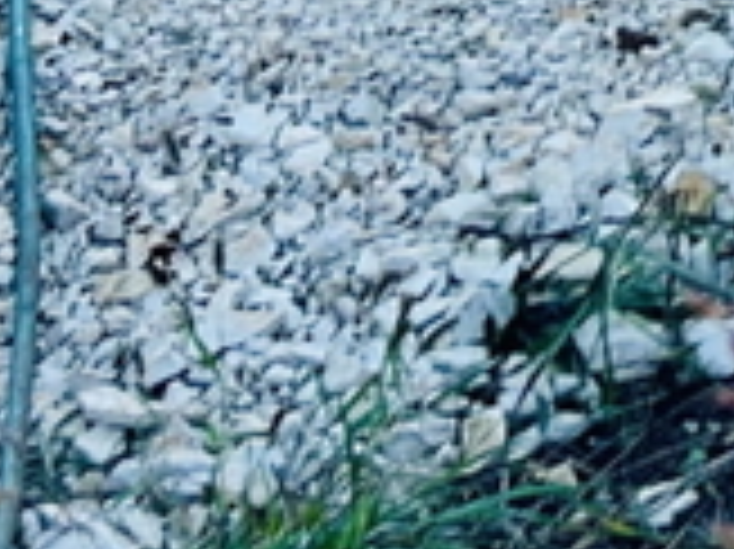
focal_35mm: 192
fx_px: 4068
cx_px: 1387
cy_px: -1251
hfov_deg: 9.7
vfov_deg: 6.8
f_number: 1.5
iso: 50
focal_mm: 5.7
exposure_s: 1/2165
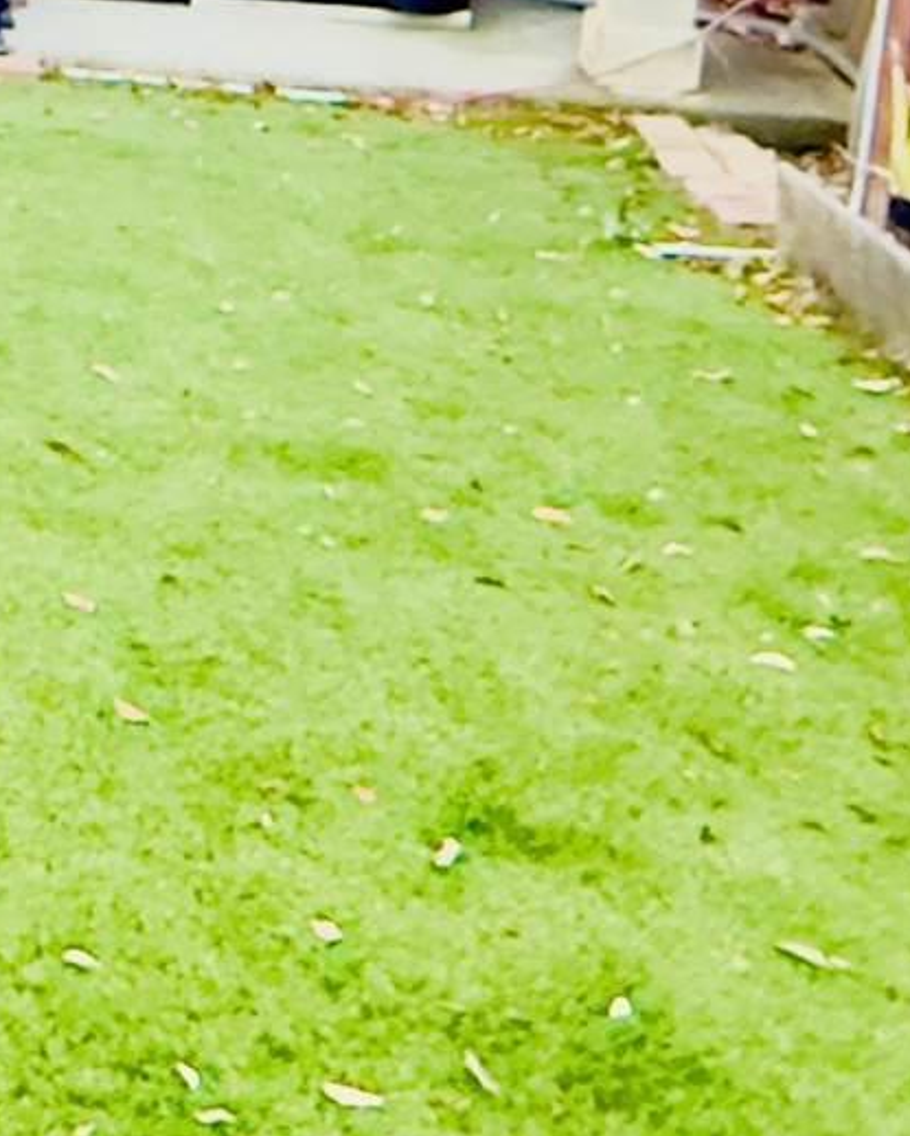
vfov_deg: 22.3
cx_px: -1184
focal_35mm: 81
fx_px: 2725
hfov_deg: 14.1
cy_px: -90
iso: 1250
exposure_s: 1/40
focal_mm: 2.22
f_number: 2.2
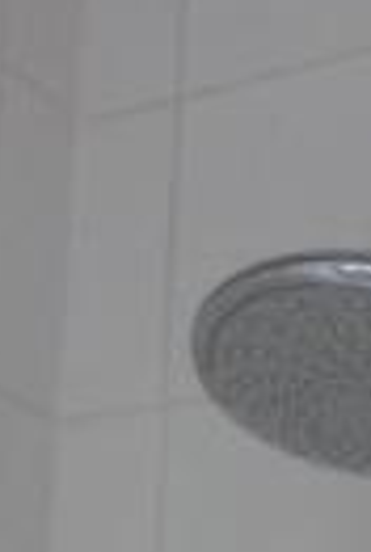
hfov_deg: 15.9
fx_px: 1276
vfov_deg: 22.5
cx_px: 455
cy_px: 664
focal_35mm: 83
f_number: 3.3
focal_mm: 4.3
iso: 320
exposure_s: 1/60
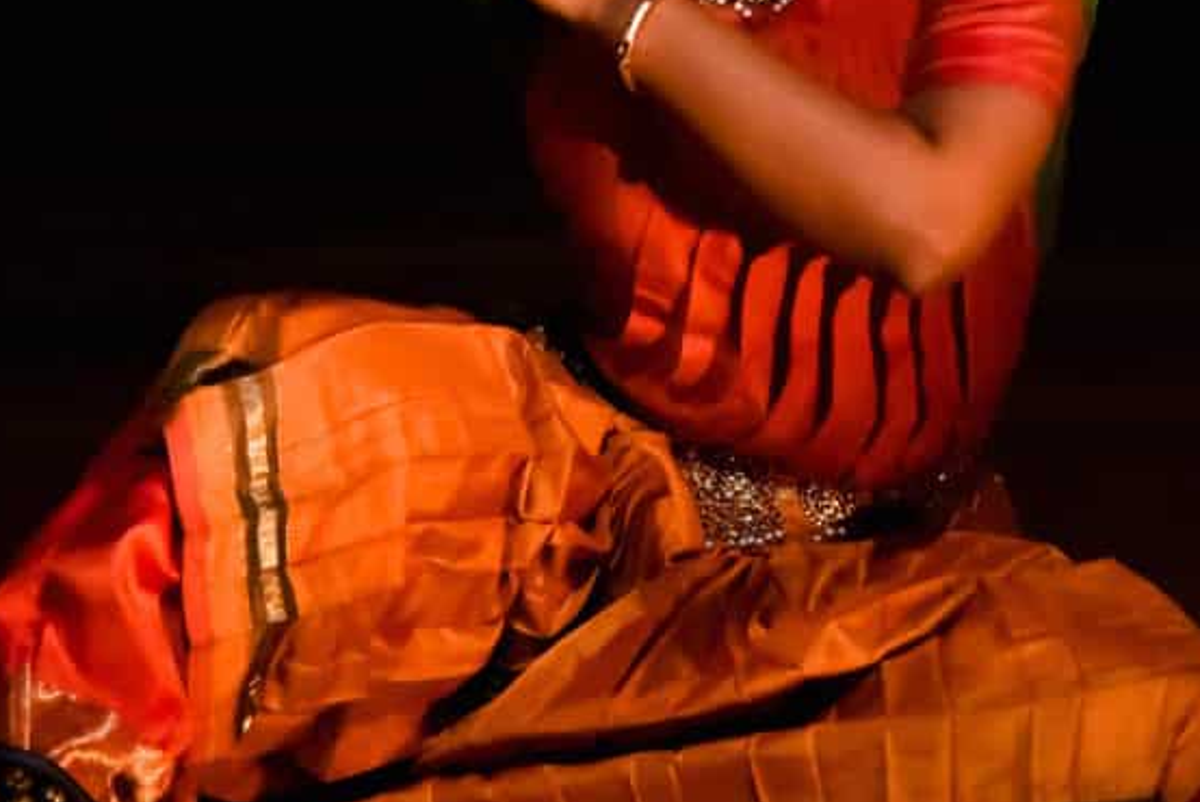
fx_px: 9705
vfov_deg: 4.7
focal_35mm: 291
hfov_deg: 7.1
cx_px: 769
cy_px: 5
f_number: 4
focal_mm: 105
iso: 1600
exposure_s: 1/800
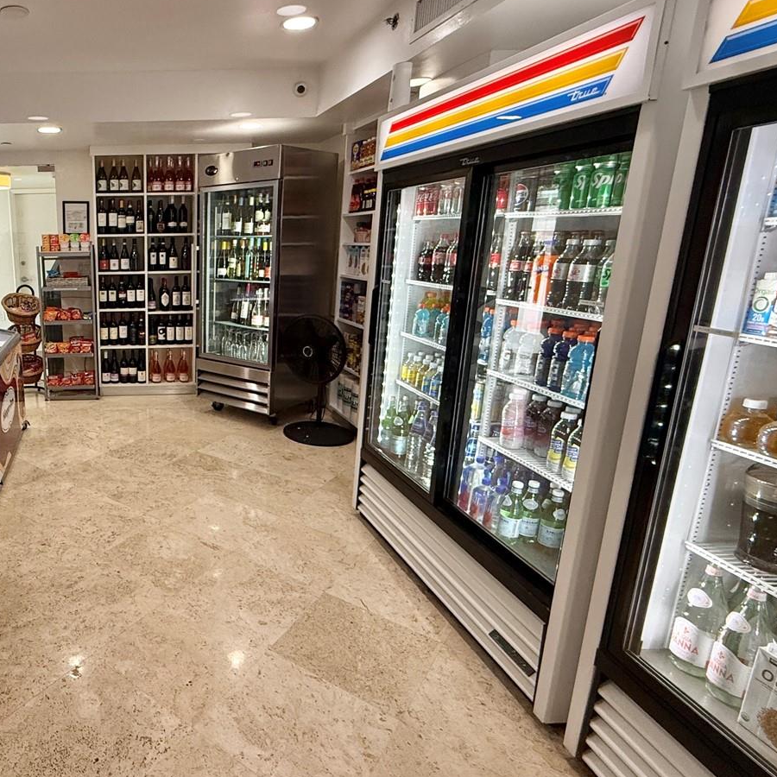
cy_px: 367
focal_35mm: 22
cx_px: 132
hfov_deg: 62.4
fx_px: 559
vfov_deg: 69.6
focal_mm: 2.22
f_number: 2.2
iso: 320
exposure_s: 1/120
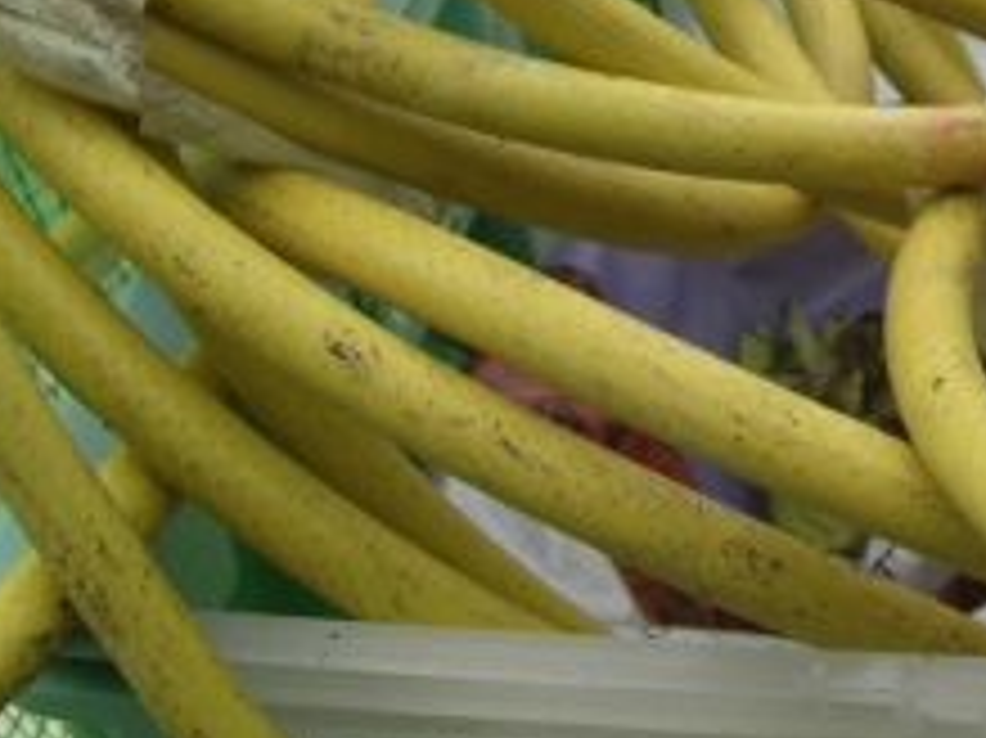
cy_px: -171
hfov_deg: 16.7
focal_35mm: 111
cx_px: 1297
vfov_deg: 13.0
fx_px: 3160
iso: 80
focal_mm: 7.9
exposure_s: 1/320
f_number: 4
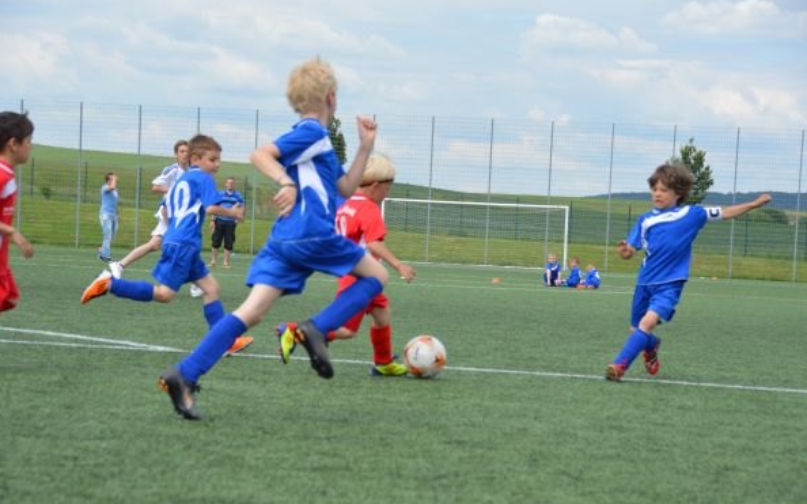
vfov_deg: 12.1
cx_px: 401
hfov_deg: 19.3
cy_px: 266
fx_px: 2375
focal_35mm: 108
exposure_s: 1/1600
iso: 400
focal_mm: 70
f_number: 5.6
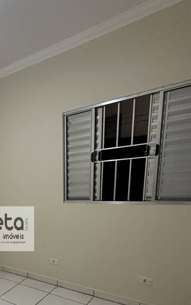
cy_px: 229
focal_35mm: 28
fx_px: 233
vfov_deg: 62.6
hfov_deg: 37.3
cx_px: -20
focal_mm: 2.22
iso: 250
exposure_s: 1/60
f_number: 2.2
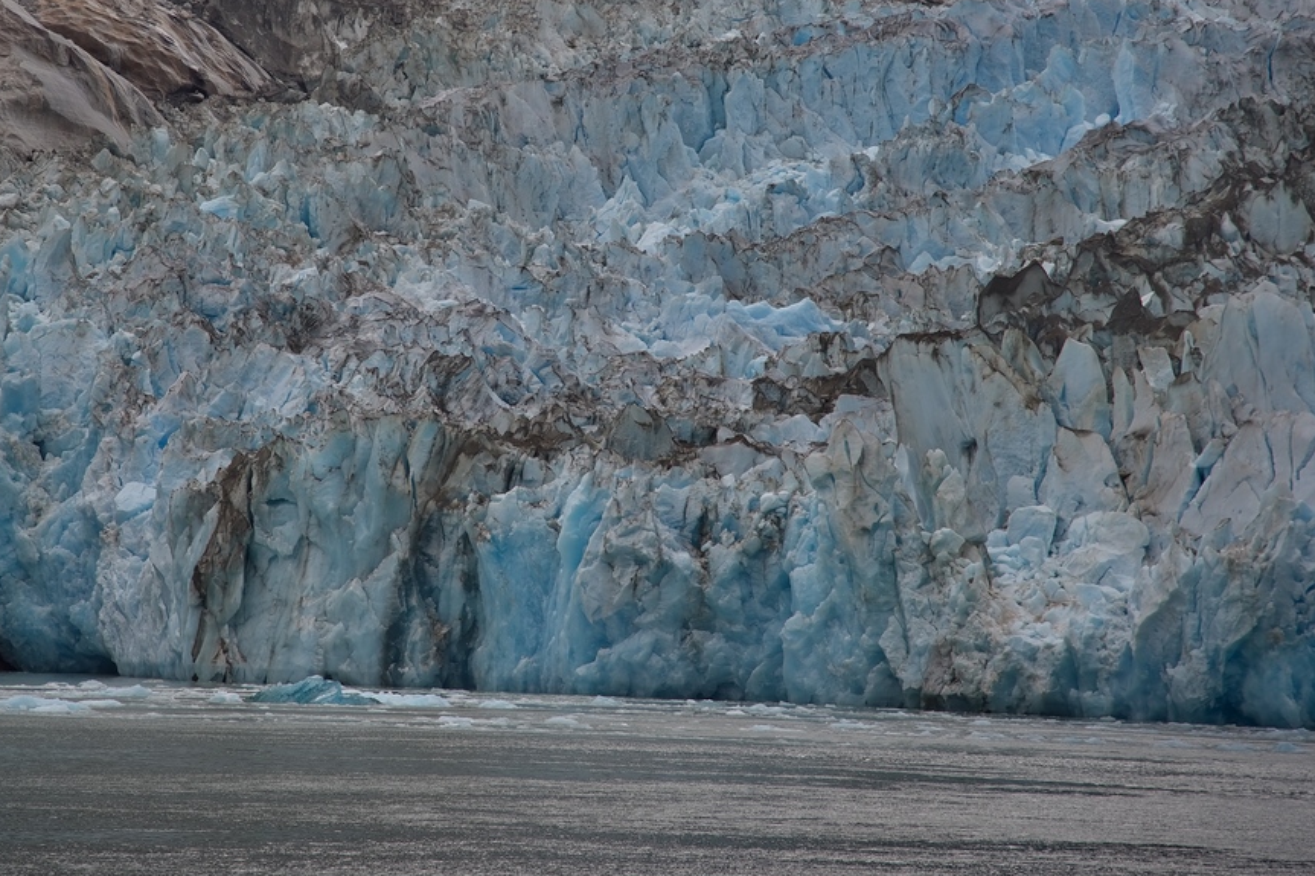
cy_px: 279
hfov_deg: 11.5
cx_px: 539
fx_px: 6500
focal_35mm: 178
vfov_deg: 7.7
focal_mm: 120
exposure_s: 1/250
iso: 125
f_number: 4
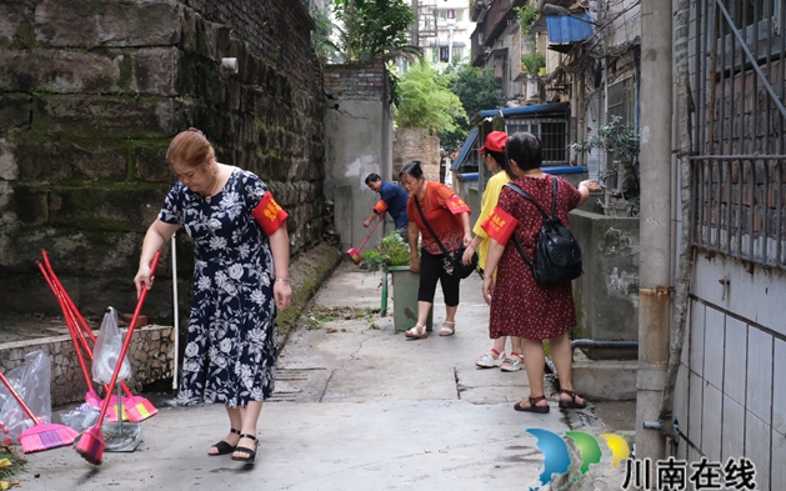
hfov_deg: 36.9
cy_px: 262
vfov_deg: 23.5
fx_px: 1178
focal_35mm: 55
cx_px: 390
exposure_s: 1/170
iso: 5000
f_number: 14
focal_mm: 35
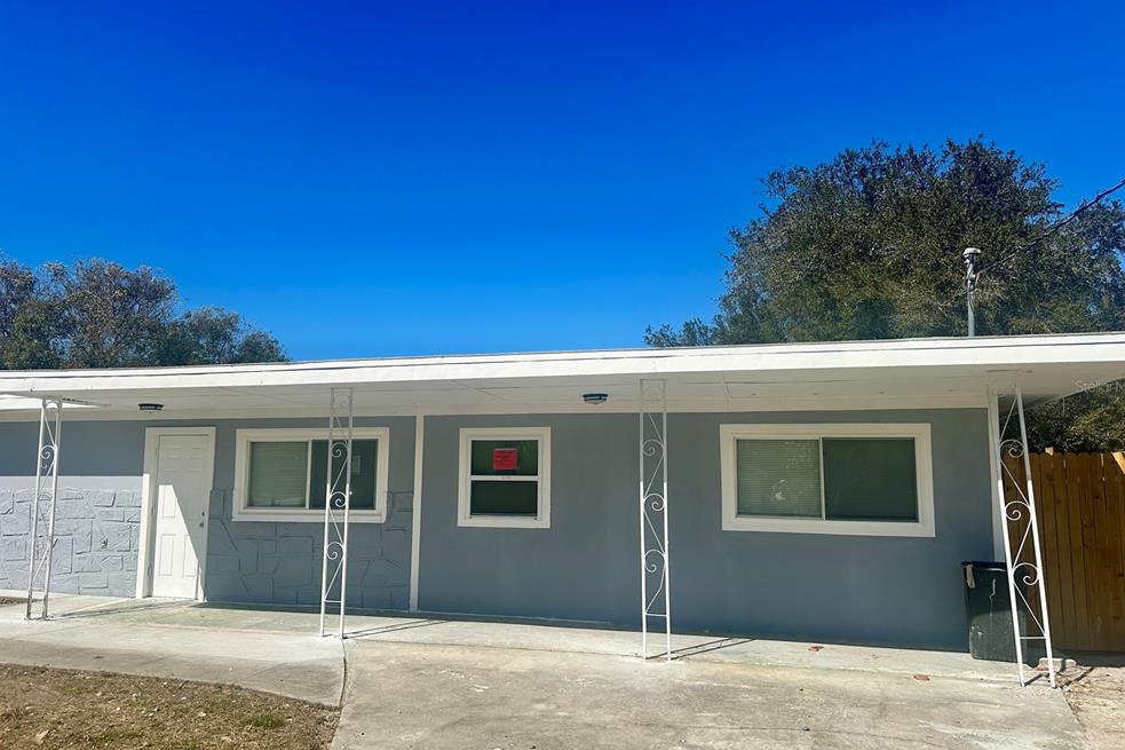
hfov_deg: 69.4
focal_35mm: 26
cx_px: 558
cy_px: 386
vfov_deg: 49.5
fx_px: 812
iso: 80
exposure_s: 1/8197
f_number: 1.78
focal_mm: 6.86
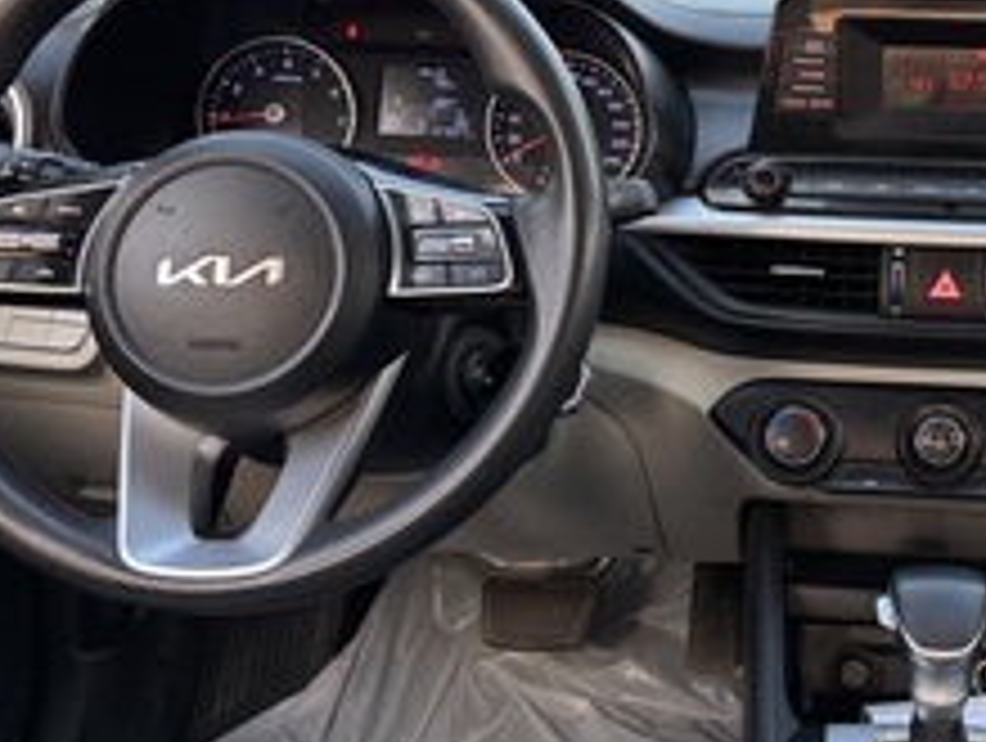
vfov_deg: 29.0
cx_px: 898
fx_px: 1427
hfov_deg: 35.7
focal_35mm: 50
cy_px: 250
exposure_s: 1/87
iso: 200
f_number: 1.78
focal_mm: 6.76
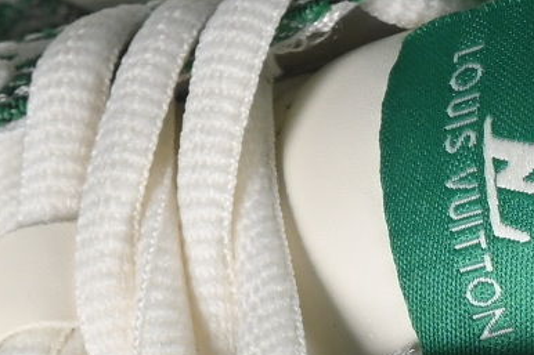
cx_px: 216
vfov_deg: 2.5
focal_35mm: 541
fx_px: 8021
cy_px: 109
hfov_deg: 3.8
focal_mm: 50
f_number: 7.1
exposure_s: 1/80
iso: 160
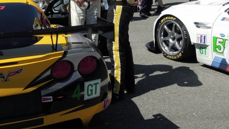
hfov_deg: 31.9
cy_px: -6
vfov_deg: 18.0
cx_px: 65
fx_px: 395
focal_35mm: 65
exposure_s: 1/1600
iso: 160
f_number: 4.5
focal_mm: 6.3
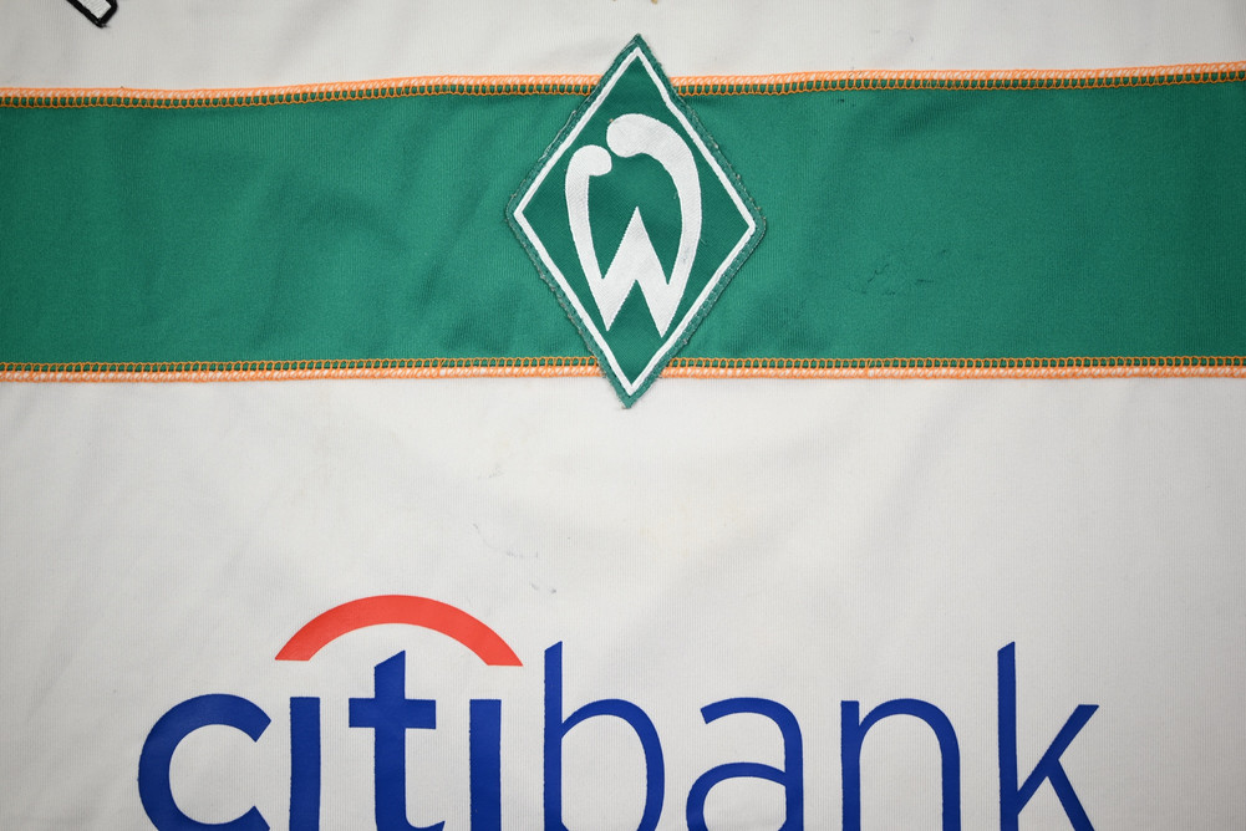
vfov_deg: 37.9
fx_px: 1212
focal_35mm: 35
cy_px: 416
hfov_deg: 54.4
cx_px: 623
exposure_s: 1/125
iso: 200
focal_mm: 35
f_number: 5
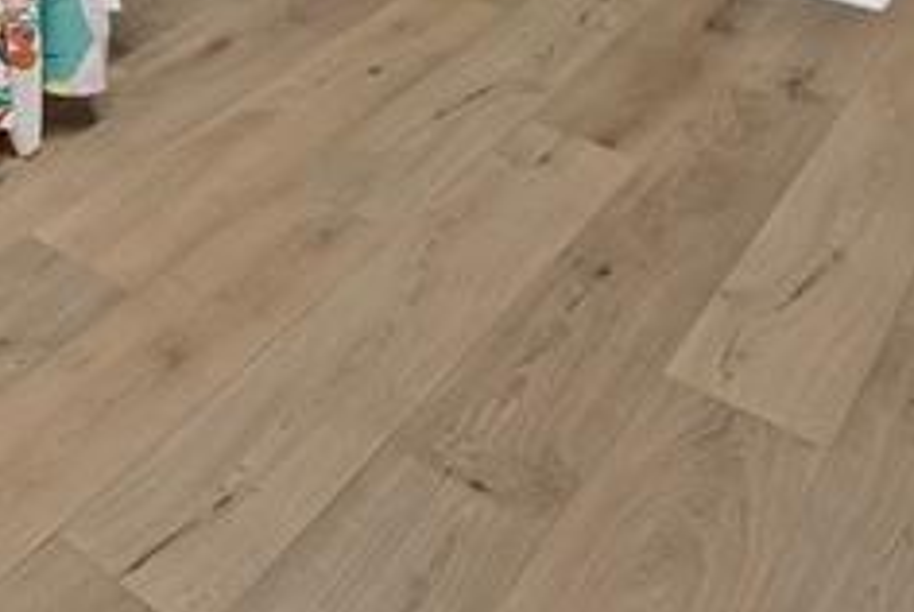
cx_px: -128
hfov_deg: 32.7
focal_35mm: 52
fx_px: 1322
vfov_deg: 18.1
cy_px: -600
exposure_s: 1/2.5
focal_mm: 12
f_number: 9
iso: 640
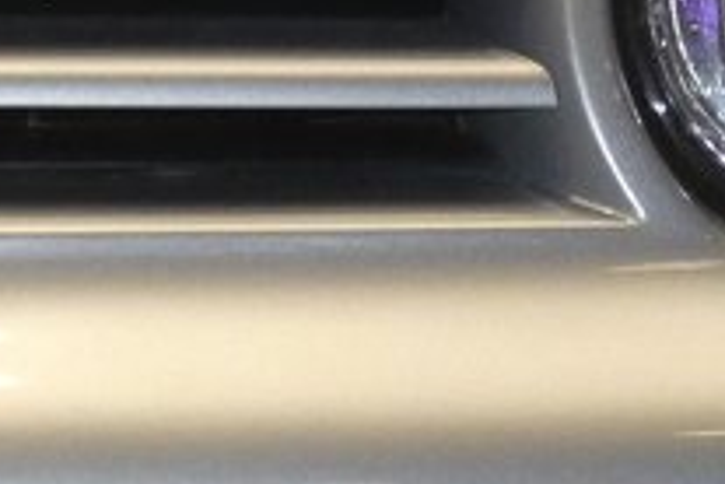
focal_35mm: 406
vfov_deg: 3.4
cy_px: -186
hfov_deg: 5.1
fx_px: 8176
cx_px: 392
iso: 500
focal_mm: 14.1
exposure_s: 1/250
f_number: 4.5
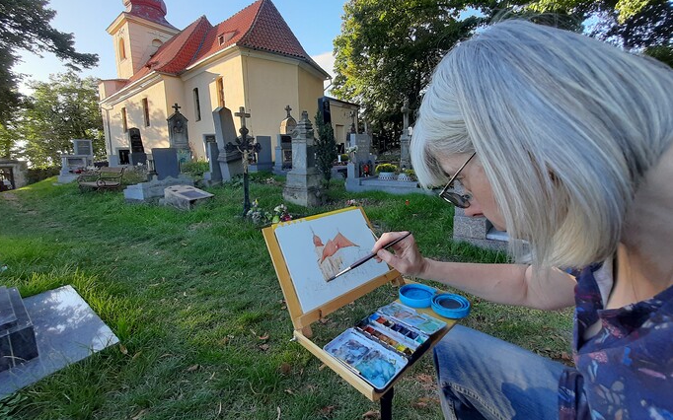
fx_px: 257
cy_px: 187
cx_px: 333
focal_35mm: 14
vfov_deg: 78.4
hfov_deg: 105.3
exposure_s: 1/145
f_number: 2.2
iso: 40
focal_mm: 1.42
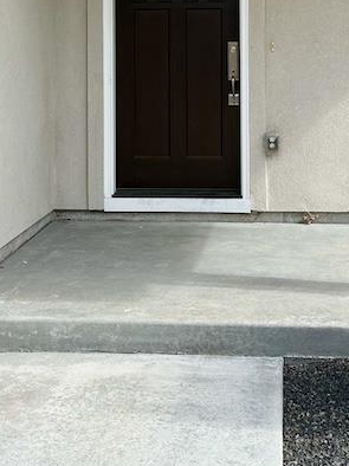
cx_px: 199
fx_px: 1050
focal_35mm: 78
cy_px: 43
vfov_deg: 24.3
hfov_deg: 18.9
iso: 80
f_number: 1.78
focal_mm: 6.76
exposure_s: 1/2299
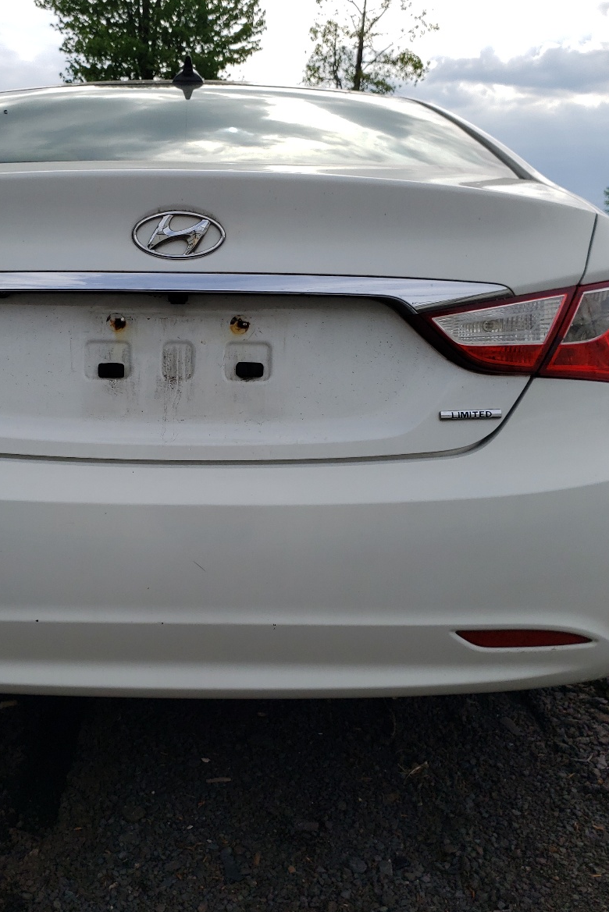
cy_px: 446
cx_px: 183
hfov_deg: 35.5
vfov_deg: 51.9
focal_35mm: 37
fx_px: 938
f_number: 1.5
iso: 50
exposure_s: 1/3333
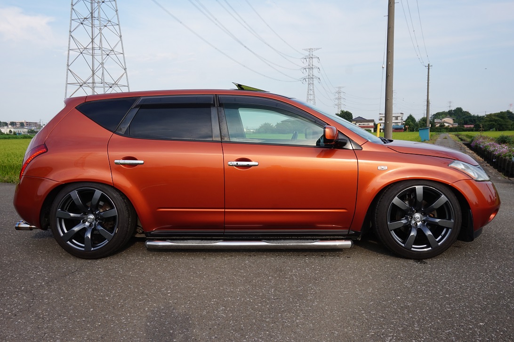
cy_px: 171
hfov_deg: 62.0
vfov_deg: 43.6
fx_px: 428
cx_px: 257
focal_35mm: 30
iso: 100
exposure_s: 1/80
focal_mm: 20
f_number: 10
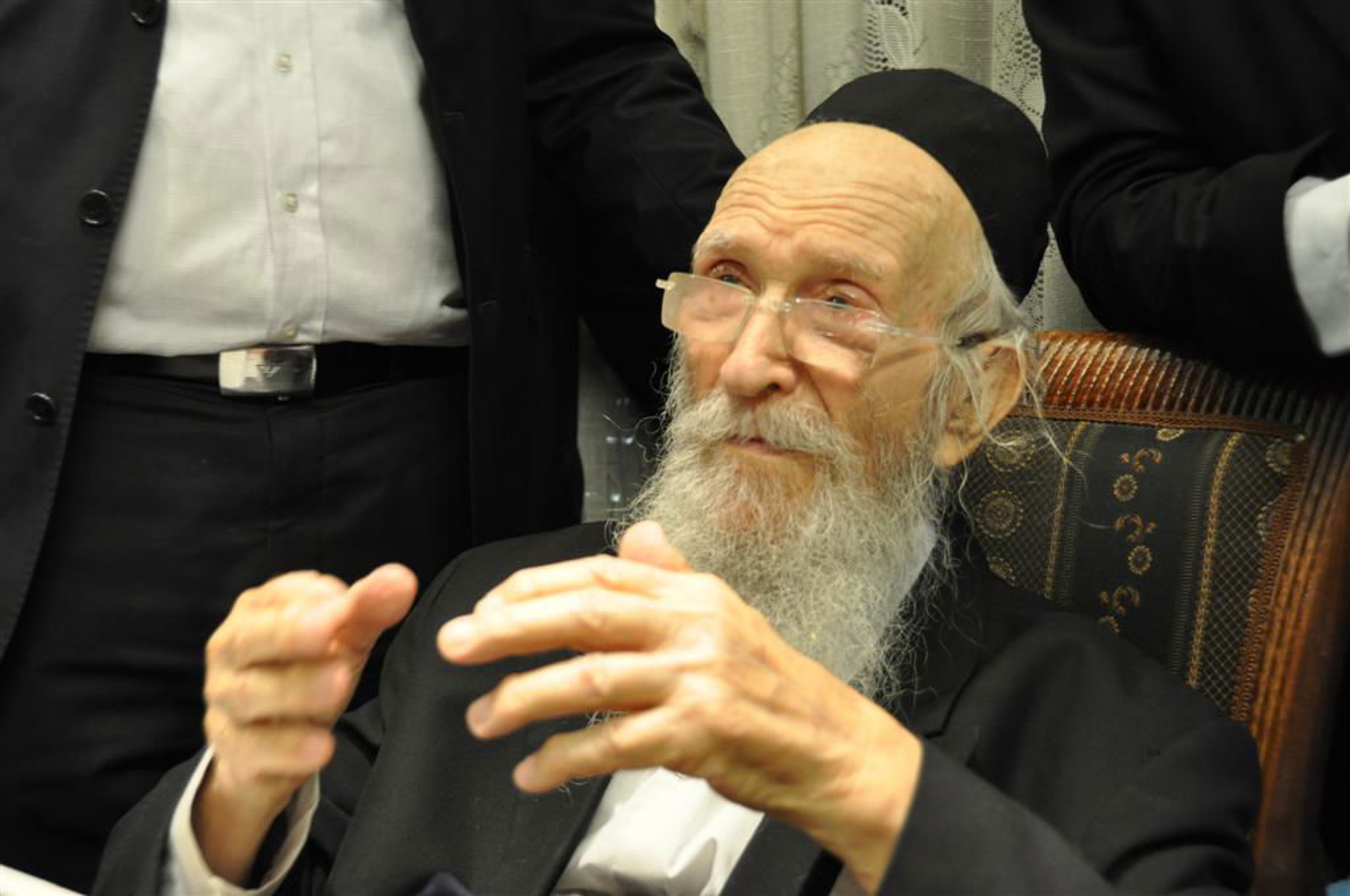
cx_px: 675
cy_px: 448
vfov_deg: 28.0
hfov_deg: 41.2
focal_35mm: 48
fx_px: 1798
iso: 800
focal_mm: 32
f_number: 4
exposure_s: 1/30
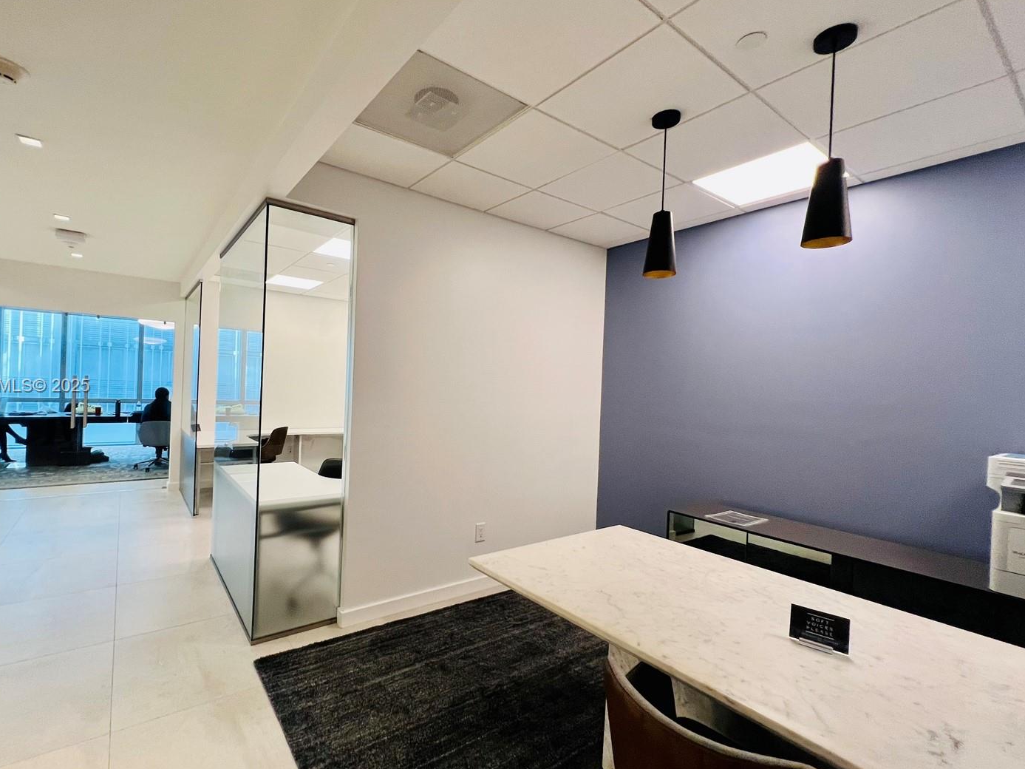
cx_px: 451
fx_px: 444
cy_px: 387
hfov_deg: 97.7
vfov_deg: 81.7
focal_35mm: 15
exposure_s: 1/120
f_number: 1.8
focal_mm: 1.57
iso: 125
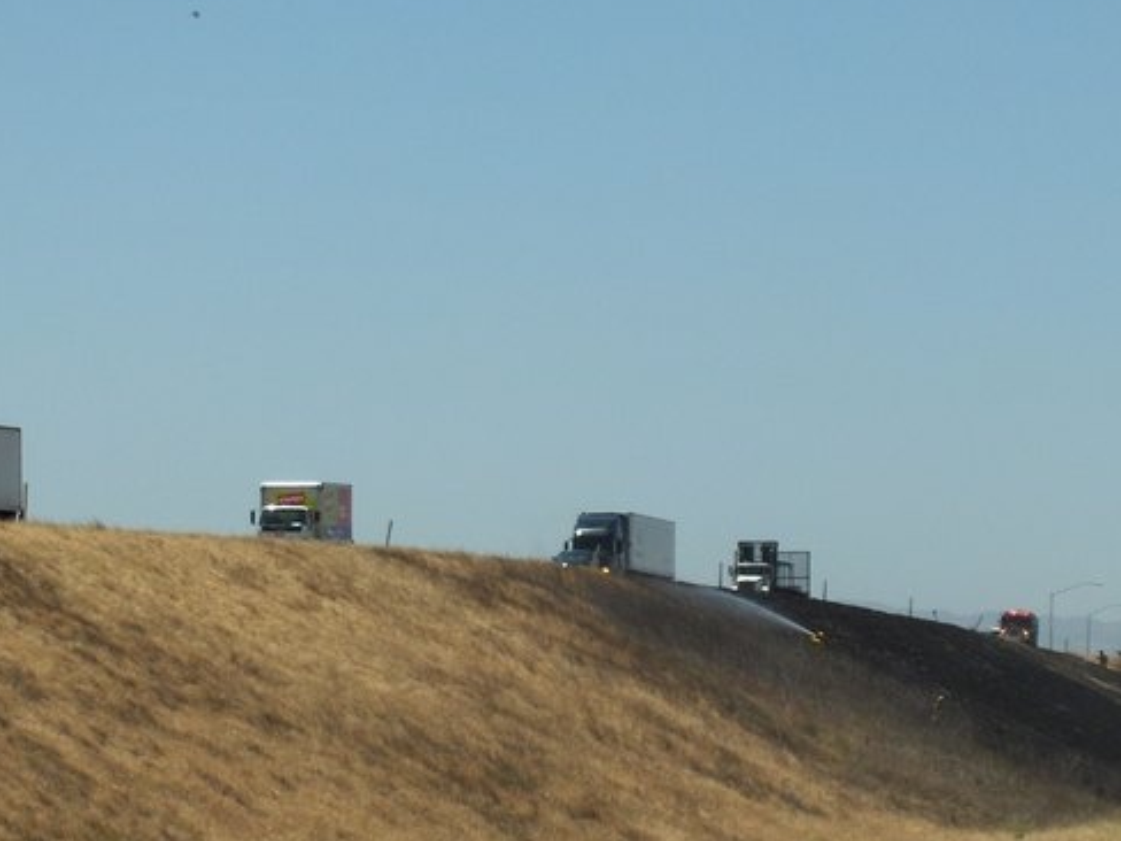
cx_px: 758
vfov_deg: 7.7
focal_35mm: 192
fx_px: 6218
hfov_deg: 10.3
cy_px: 579
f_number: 4.9
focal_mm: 24
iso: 59
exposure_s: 1/592
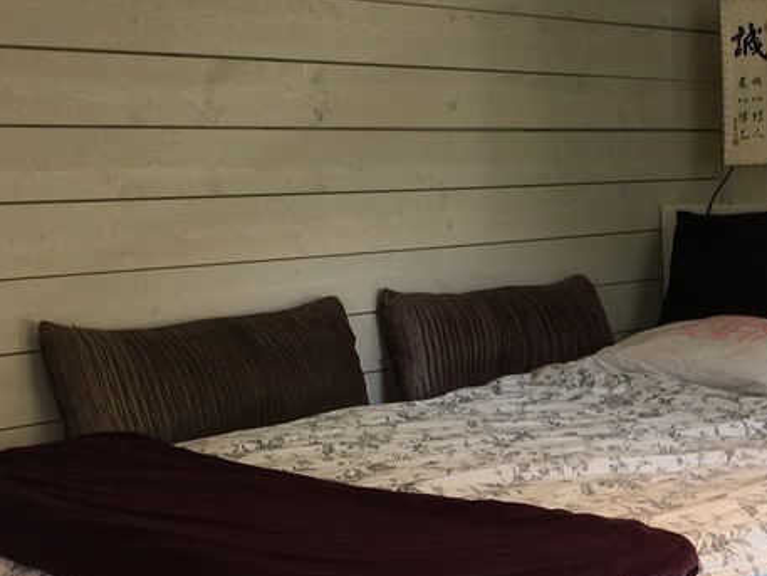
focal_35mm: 65
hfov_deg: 28.7
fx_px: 1441
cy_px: 507
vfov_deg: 22.1
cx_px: 685
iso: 25
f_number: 2.2
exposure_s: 1/50
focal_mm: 4.15
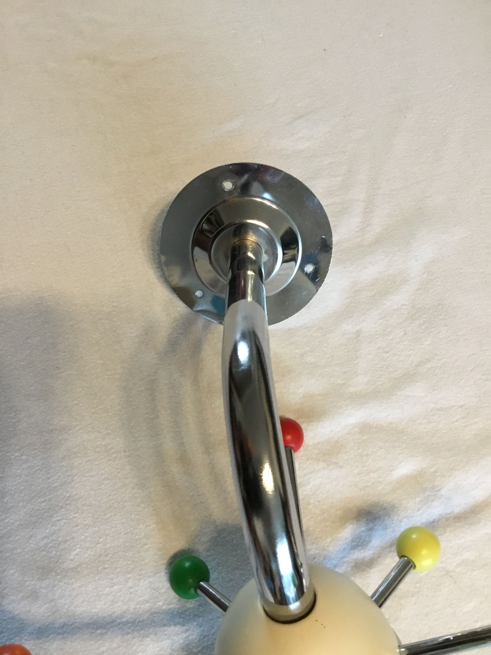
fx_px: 586
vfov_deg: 58.4
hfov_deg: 45.4
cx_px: 246
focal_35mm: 31
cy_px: 328
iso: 200
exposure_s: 1/33
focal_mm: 3.3
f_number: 2.4
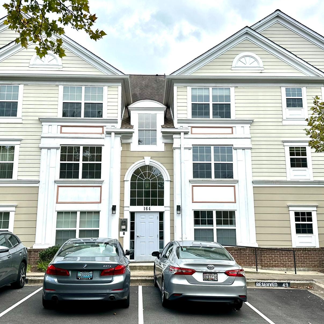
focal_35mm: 36
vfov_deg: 46.0
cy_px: 159
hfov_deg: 46.0
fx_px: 381
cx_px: 159
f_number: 1.78
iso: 80
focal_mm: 6.86
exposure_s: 1/2732
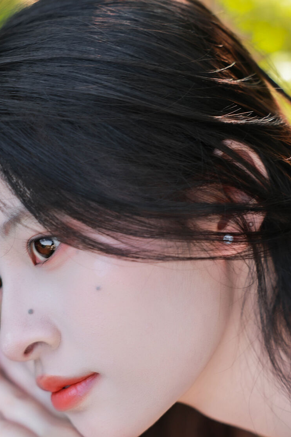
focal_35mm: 111
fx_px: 1346
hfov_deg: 12.3
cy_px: 271
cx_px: 76
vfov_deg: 18.4
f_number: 2.8
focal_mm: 70
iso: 125
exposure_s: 1/200
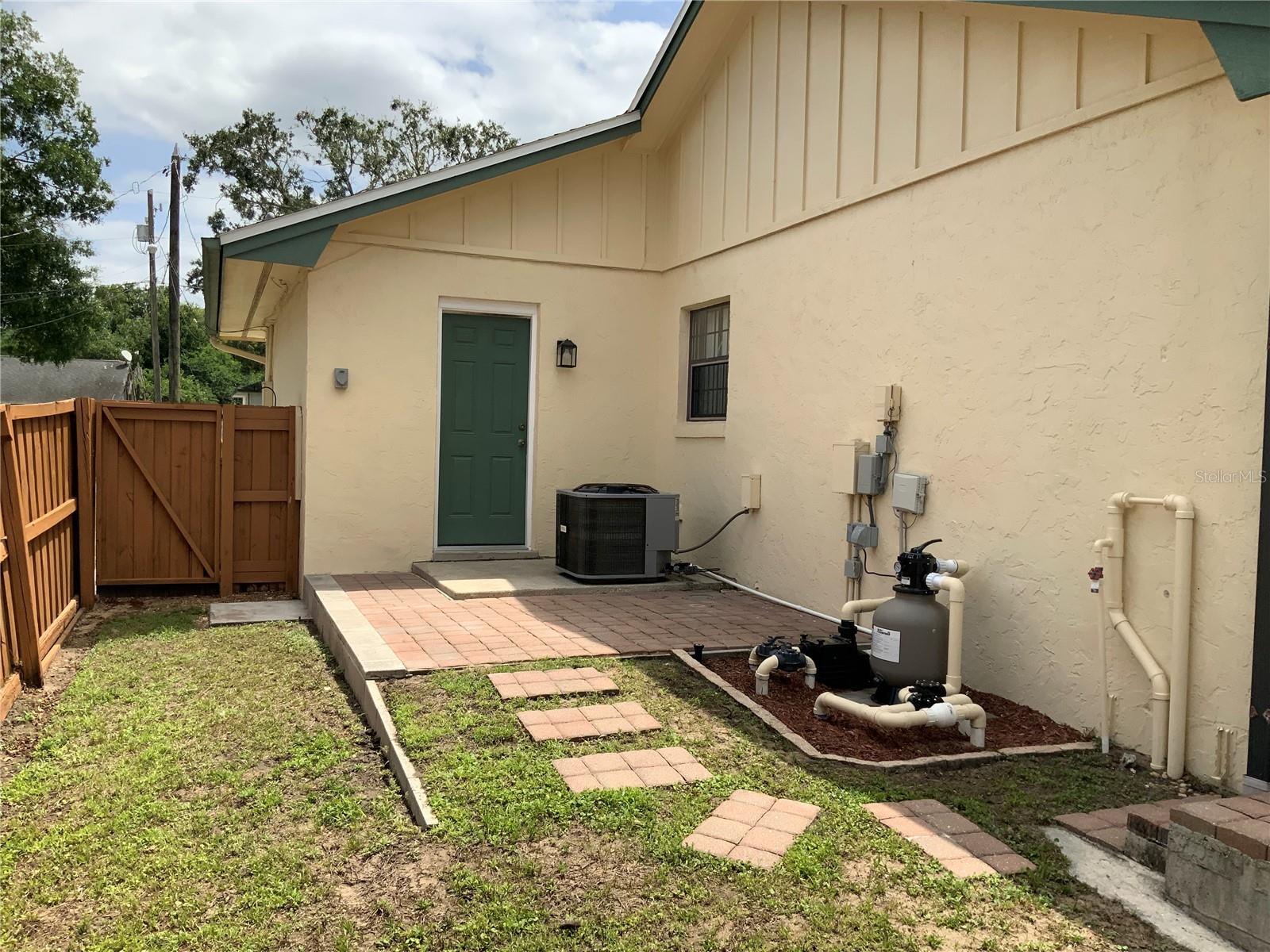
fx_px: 1064
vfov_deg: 48.2
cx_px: 635
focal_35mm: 29
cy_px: 476
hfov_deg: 61.7
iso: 16
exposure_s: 1/1848
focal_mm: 3
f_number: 1.8
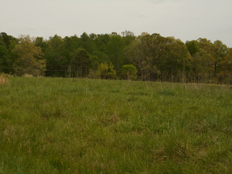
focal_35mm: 49
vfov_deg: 29.7
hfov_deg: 38.9
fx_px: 328
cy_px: 87
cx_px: 116
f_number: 4.8
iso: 100
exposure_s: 1/800
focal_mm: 8.9
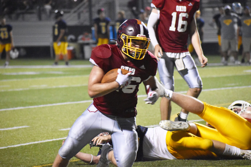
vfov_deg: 5.0
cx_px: 126
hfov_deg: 7.4
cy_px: 84
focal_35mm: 278
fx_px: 1934
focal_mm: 185
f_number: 5.3
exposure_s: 1/400
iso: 6400
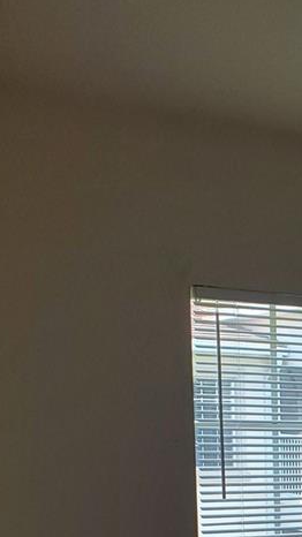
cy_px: 631
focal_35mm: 73
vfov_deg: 26.1
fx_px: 1040
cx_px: 436
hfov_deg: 15.4
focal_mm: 4.3
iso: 50
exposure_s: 1/144
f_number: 2.4
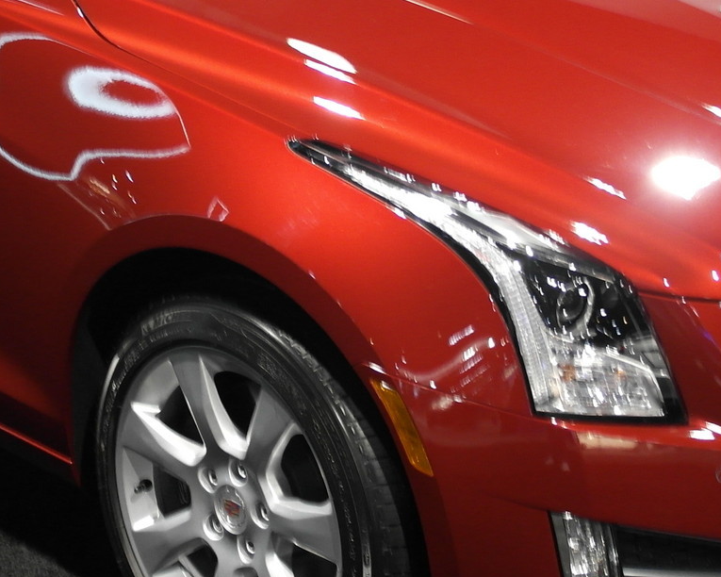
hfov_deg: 20.8
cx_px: 303
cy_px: 115
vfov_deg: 16.6
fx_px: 1963
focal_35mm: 92
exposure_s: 1/20
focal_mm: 20
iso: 800
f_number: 3.5
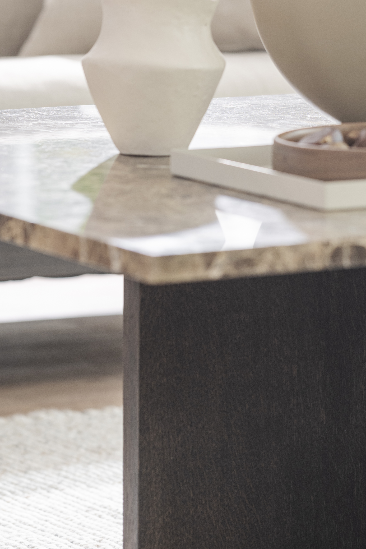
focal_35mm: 221
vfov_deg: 9.3
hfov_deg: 6.2
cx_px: 472
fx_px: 3370
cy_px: 163
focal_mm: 85
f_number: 3.5
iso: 80
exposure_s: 1/80
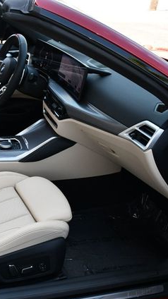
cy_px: 150
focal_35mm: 57
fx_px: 452
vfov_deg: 36.6
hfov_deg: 20.0
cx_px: -21
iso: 360
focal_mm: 18
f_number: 5.6
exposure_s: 1/250
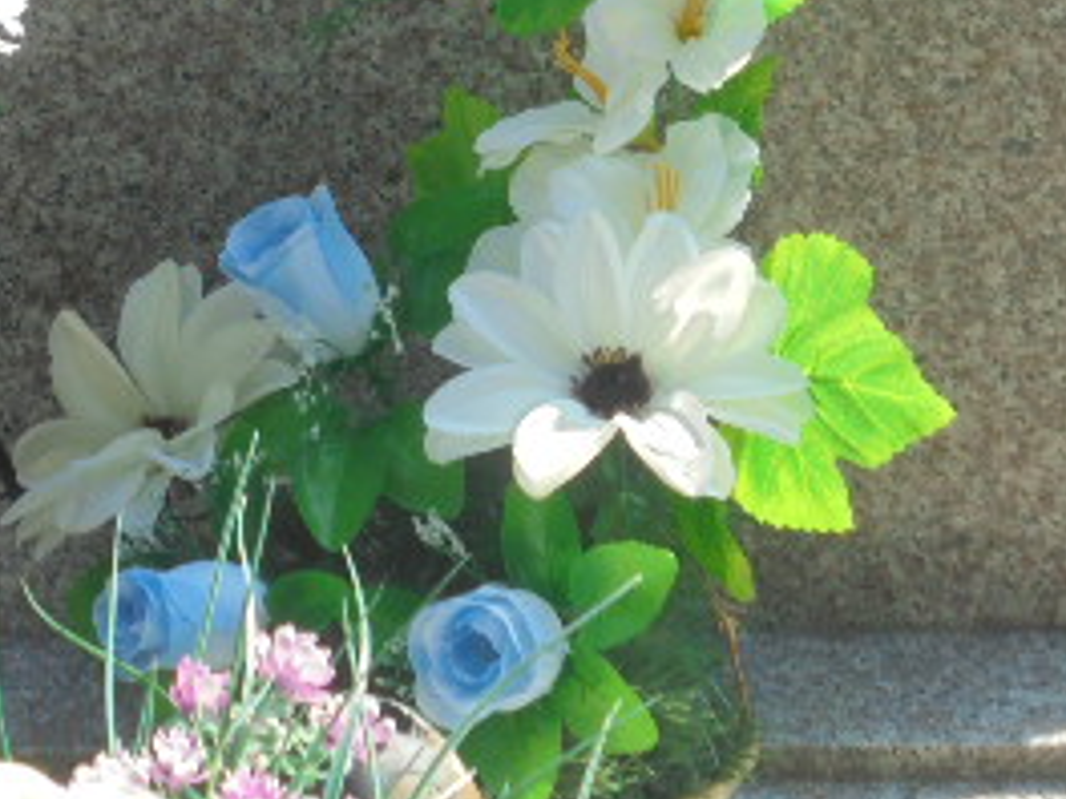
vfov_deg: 8.3
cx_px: 117
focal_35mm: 177
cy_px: -153
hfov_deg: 11.1
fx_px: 5451
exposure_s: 1/125
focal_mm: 13.1
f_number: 6.1
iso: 100
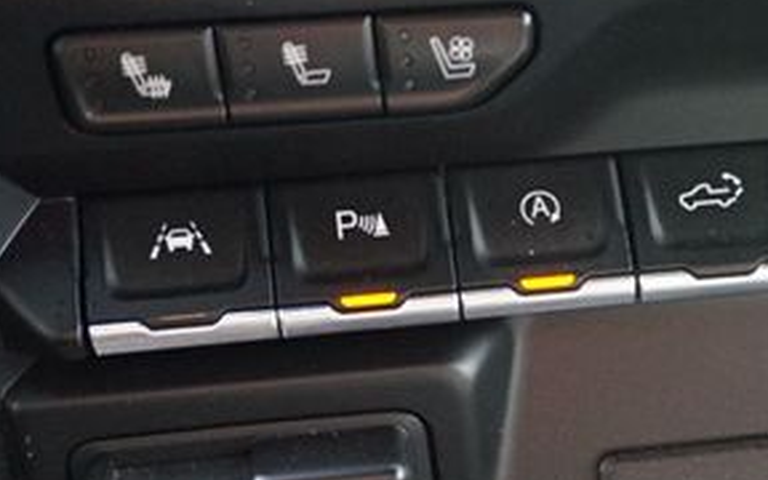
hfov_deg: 25.0
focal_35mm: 78
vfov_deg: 16.2
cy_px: 531
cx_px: 789
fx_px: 1635
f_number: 4
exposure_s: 1/60
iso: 2500
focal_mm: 23
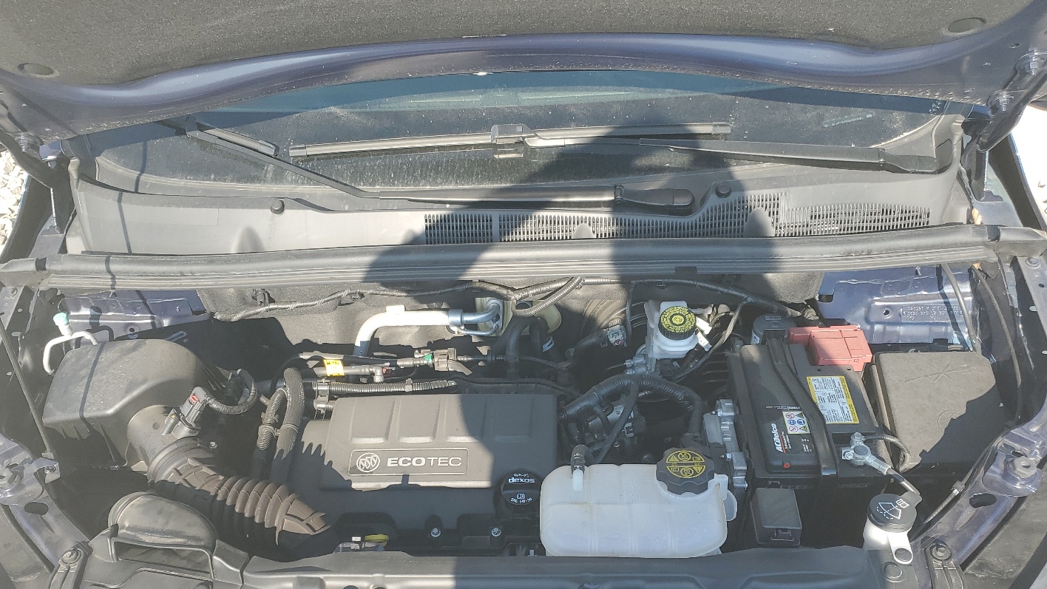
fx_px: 889
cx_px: 487
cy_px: 415
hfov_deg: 60.9
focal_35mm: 32
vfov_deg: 36.1
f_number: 1.5
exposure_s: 1/769
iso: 50
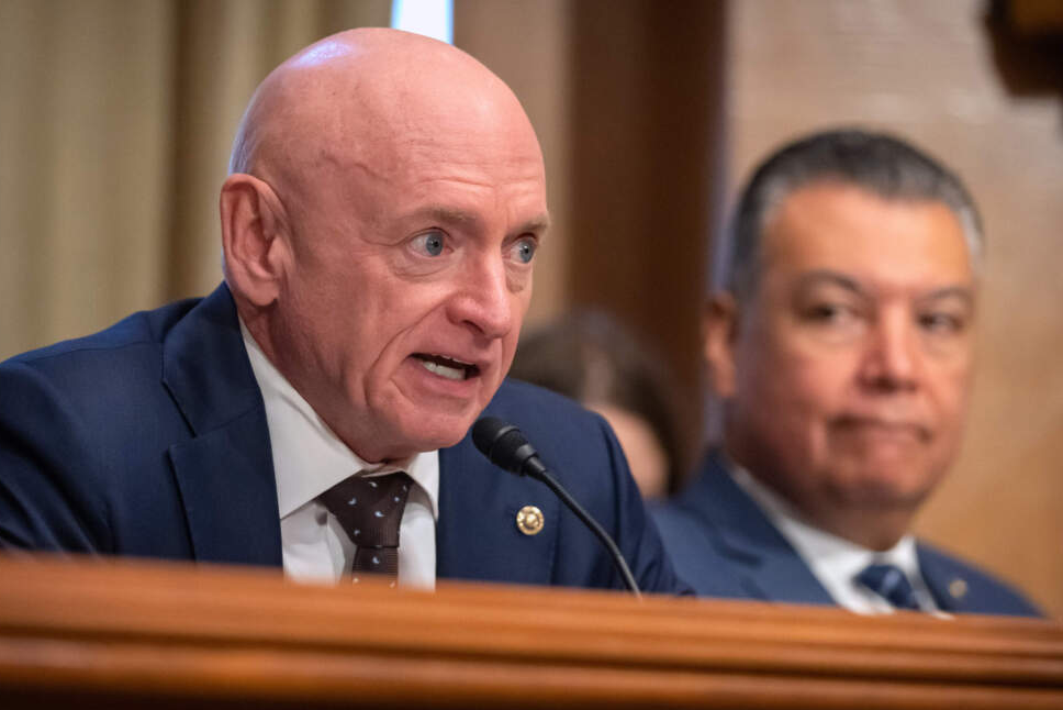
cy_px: 358
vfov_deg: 5.5
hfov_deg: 8.2
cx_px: 541
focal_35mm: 251
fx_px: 7413
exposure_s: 1/400
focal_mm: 162
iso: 5000
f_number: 2.8
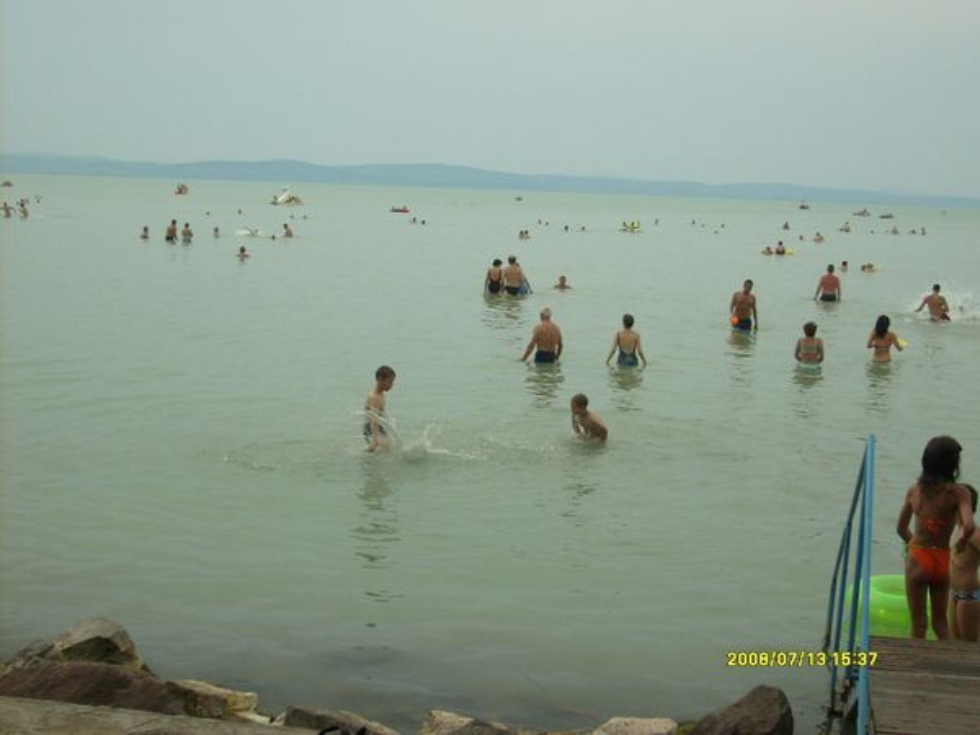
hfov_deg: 36.8
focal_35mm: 52
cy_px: 368
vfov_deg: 28.0
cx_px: 490
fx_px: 1472
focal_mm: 8.7
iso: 80
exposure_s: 1/180
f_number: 8.4
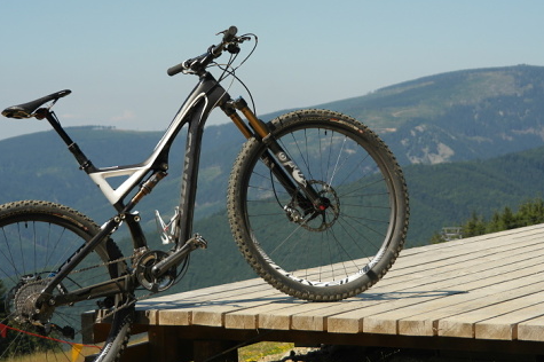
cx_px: 236
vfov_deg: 11.9
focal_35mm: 115
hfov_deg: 17.8
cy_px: 154
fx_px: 1737
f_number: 5.6
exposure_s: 1/320
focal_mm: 55
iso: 100
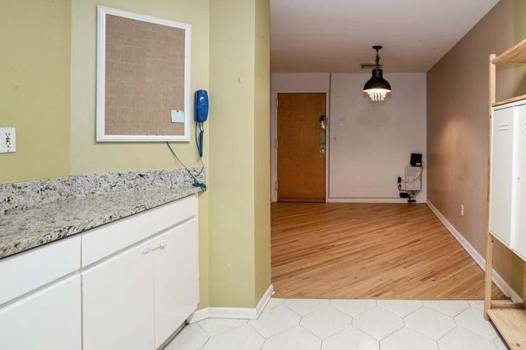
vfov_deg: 54.6
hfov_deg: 73.3
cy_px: 138
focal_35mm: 23
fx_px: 336
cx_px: 360
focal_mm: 16
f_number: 11
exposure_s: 1
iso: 100
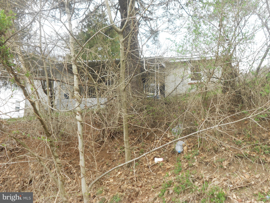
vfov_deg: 38.7
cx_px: 135
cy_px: 102
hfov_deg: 50.1
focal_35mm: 37
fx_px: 289
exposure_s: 1/60
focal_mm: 6.7
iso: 80
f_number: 3.9
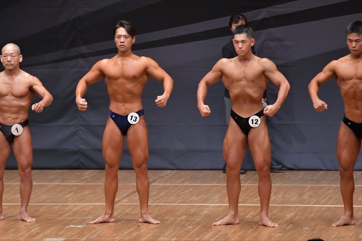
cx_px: 181
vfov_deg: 5.1
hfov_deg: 7.6
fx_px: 2714
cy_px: 120
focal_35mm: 270
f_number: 5.6
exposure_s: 1/400
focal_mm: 180
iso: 6400
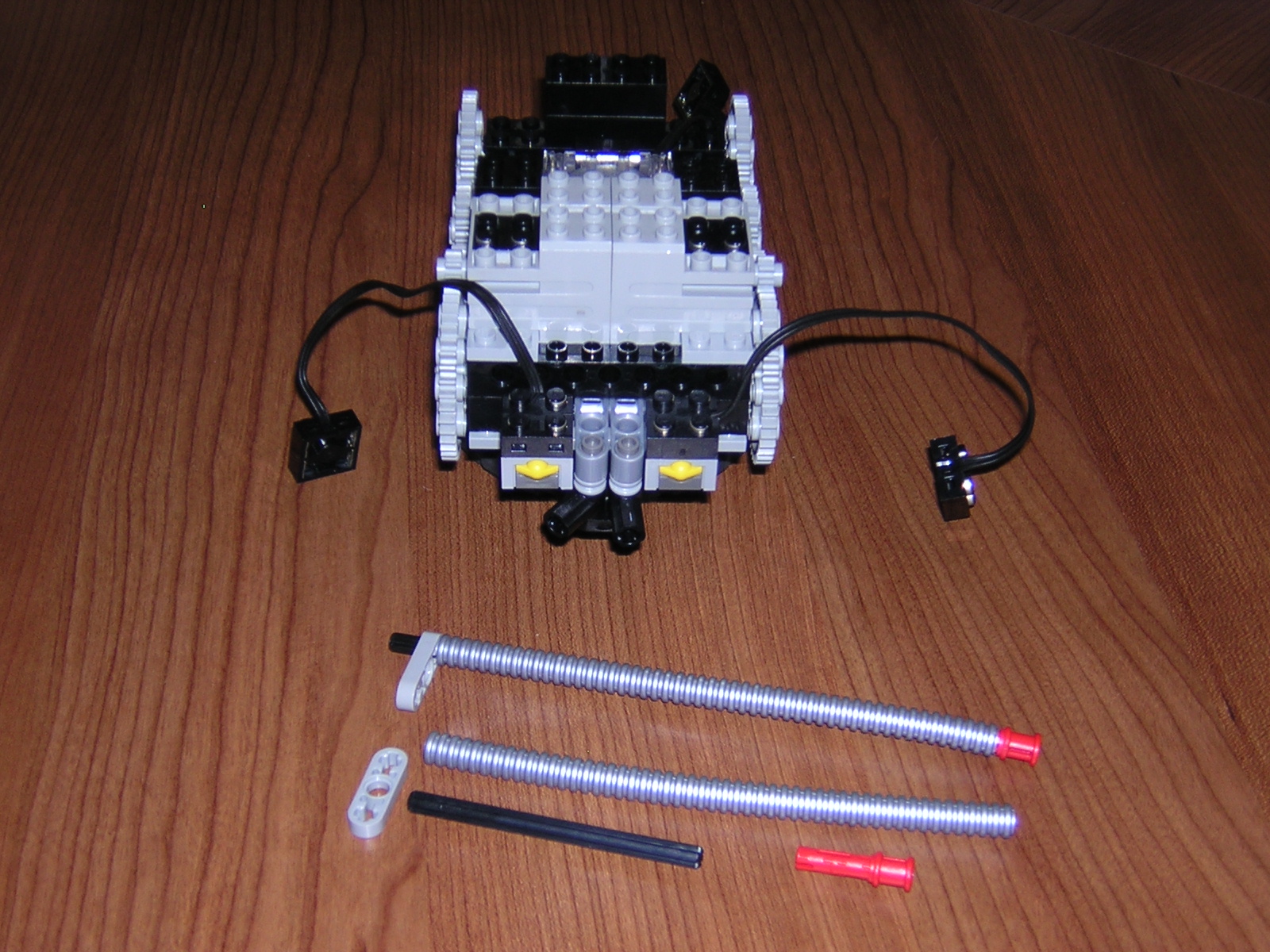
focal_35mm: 58
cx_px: 635
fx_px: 2128
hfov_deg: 33.2
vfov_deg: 25.2
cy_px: 476
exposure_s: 1/60.1
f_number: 3.3
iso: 100
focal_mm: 7.6
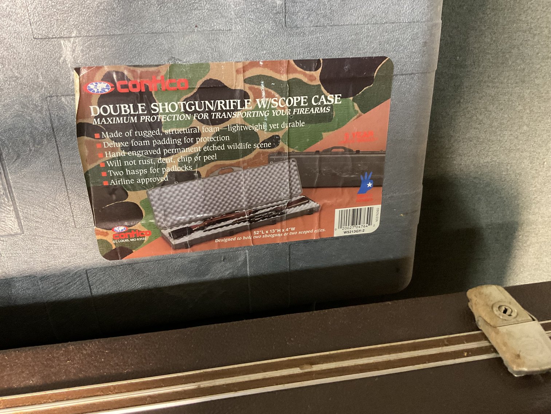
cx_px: 276
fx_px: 462
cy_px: 207
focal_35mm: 29
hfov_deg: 61.7
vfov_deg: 48.2
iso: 500
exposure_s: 1/30
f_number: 1.8
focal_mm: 3
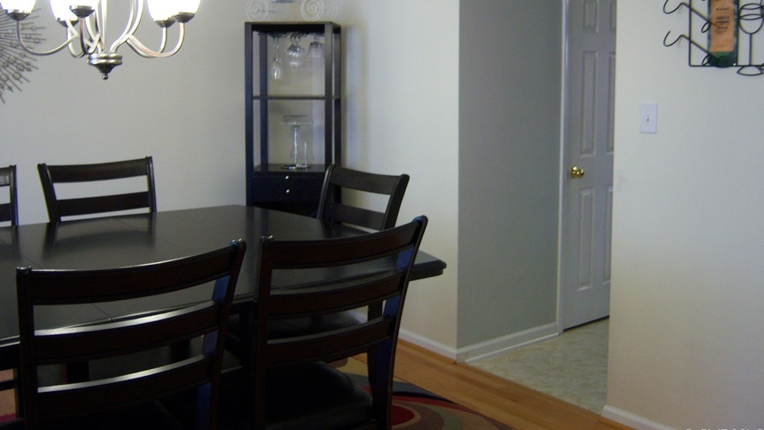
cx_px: 380
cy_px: 156
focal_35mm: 40
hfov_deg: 50.5
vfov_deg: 29.6
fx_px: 810
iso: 160
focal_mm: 7.5
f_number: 2.8
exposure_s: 1/25
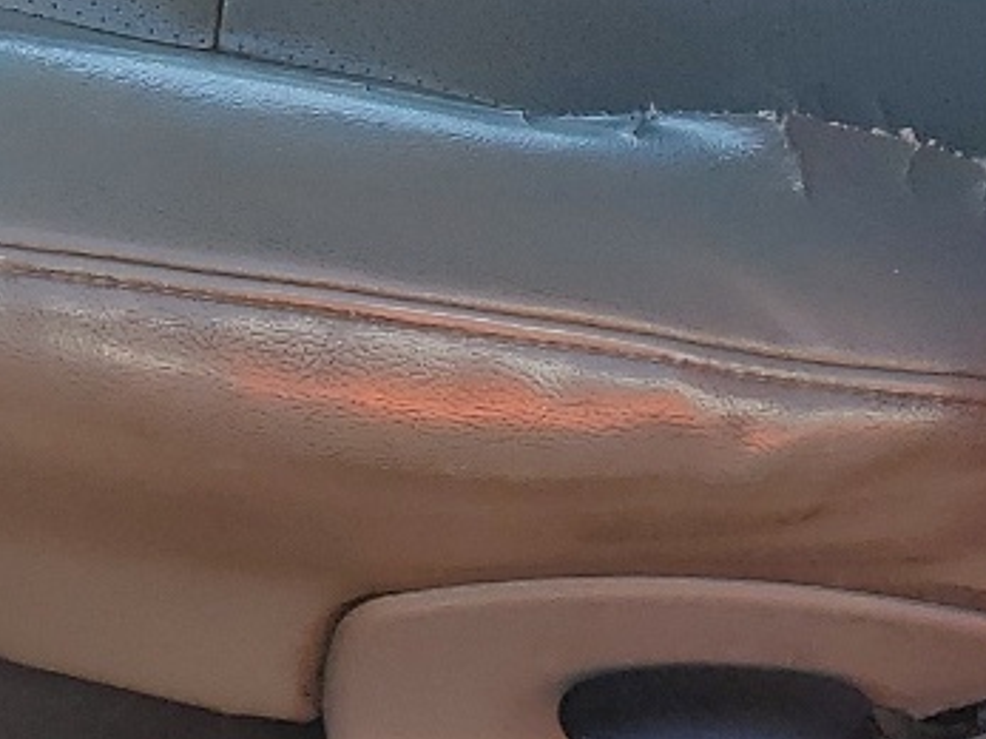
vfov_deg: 10.8
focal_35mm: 120
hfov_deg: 15.9
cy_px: -918
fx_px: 3417
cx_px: -159
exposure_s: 1/769
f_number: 1.5
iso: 50
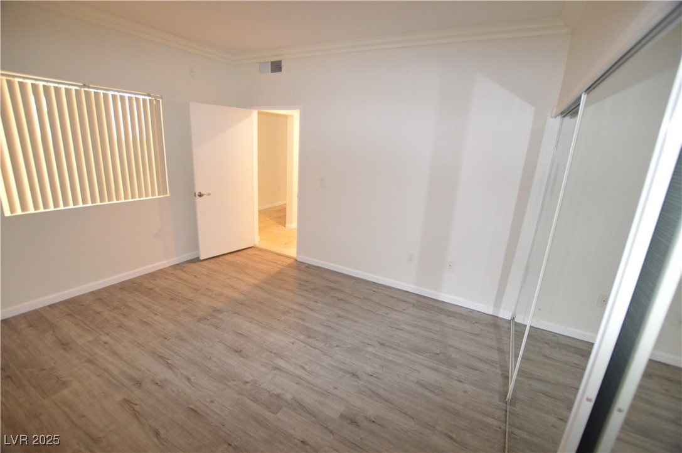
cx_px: 341
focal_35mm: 15
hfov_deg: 100.5
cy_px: 226
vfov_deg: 77.2
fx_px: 284
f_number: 3.5
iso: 1400
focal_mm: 10
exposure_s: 1/60
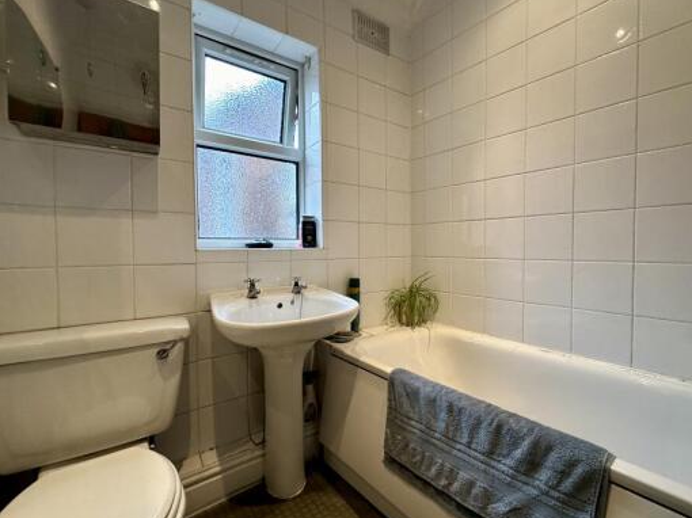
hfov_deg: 94.3
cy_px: 258
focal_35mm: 16
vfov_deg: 78.1
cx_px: 372
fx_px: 320
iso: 160
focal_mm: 2.22
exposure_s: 1/100
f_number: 2.2
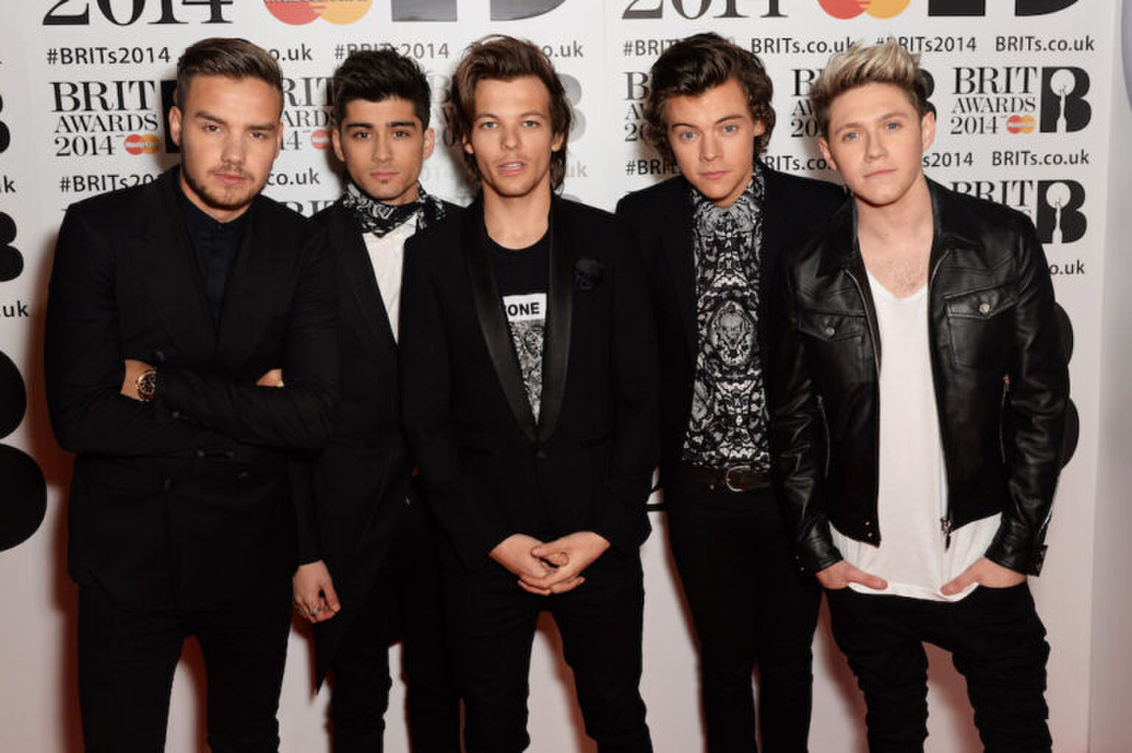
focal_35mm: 32
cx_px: 566
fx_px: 1006
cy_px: 376
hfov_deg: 58.7
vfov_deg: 41.1
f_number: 6.3
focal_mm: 32
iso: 1000
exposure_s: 1/160
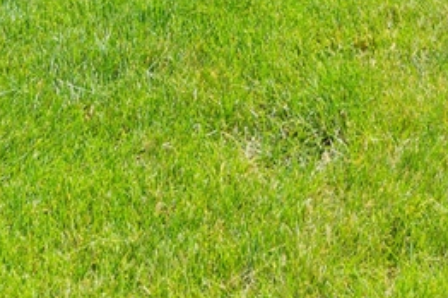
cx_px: 148
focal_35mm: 124
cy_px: -546
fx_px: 1541
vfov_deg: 9.2
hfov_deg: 16.5
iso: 200
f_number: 5.6
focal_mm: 20
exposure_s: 1/250
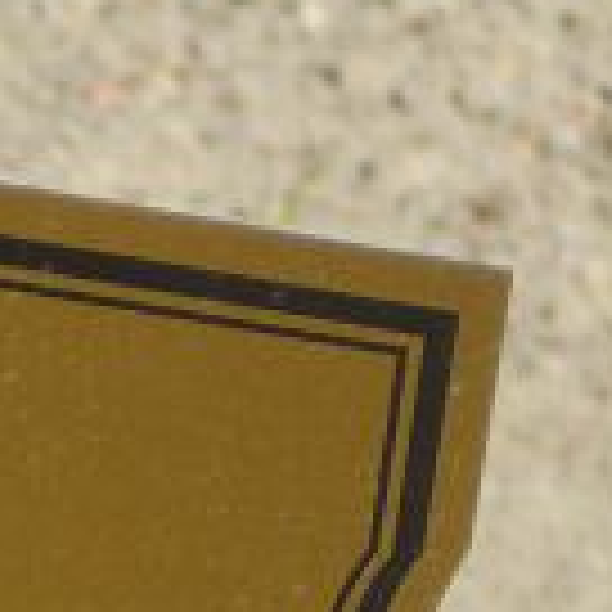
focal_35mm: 492
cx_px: -585
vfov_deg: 3.5
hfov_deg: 3.5
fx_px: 9841
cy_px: 1017
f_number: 3.9
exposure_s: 1/640
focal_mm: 17.6
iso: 80
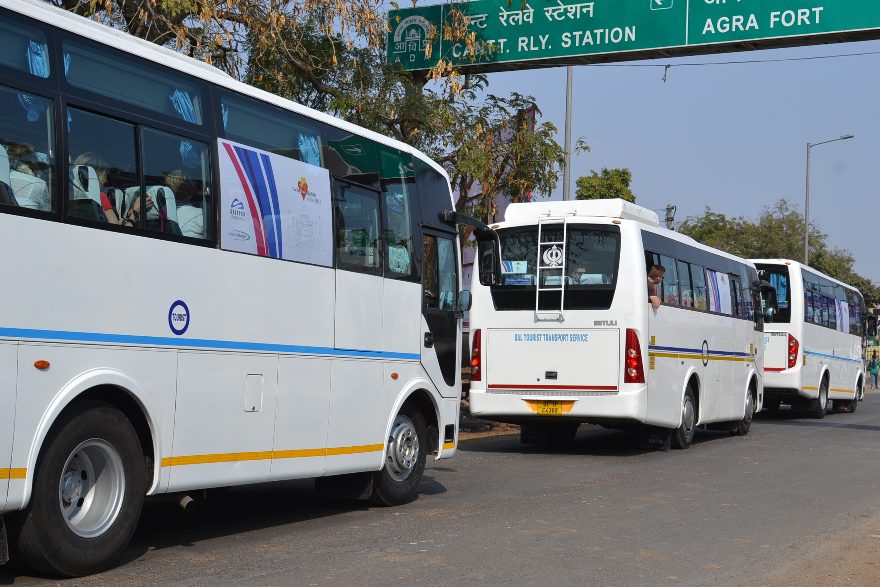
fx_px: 1283
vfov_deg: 25.8
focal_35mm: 52
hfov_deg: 37.9
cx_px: 440
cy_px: 294
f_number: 9
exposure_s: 1/320
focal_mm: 35
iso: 100
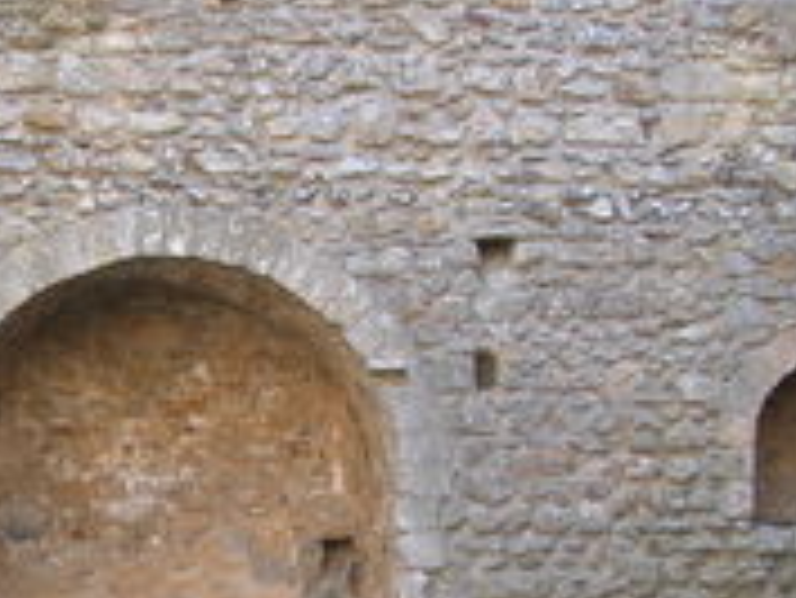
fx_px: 1818
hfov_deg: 23.8
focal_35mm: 79
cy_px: 522
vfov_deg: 18.4
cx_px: 22
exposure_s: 1/75.9
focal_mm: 8.9
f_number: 3.2
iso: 100
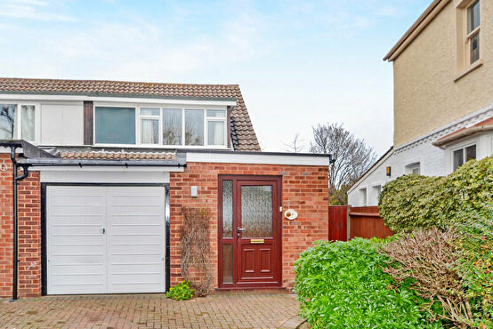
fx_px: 337
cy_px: 180
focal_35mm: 25
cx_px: 197
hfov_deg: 71.5
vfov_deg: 51.9
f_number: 4
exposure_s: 1/160
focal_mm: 13
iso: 100
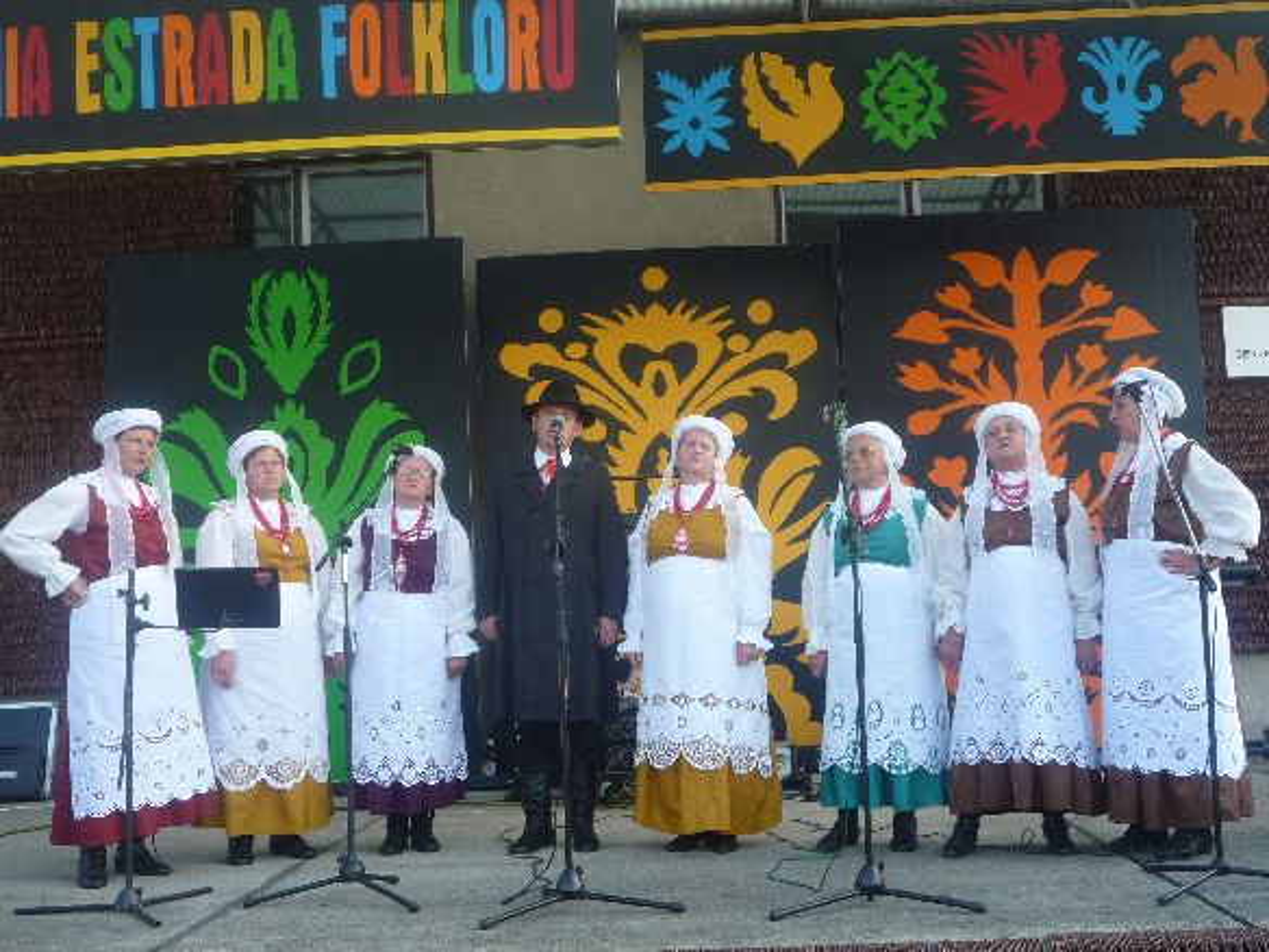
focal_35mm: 47
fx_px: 1723
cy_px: 476
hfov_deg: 40.4
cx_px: 634
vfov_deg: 30.9
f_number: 4.7
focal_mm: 8.2
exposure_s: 1/100
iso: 100
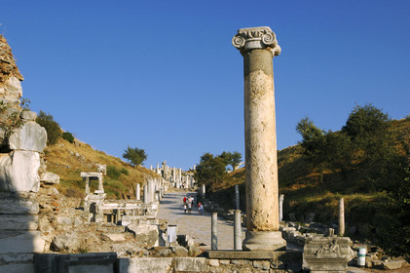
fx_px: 597
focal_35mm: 52
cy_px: 136
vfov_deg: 25.7
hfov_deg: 37.9
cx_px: 205
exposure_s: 1/320
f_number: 9
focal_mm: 35
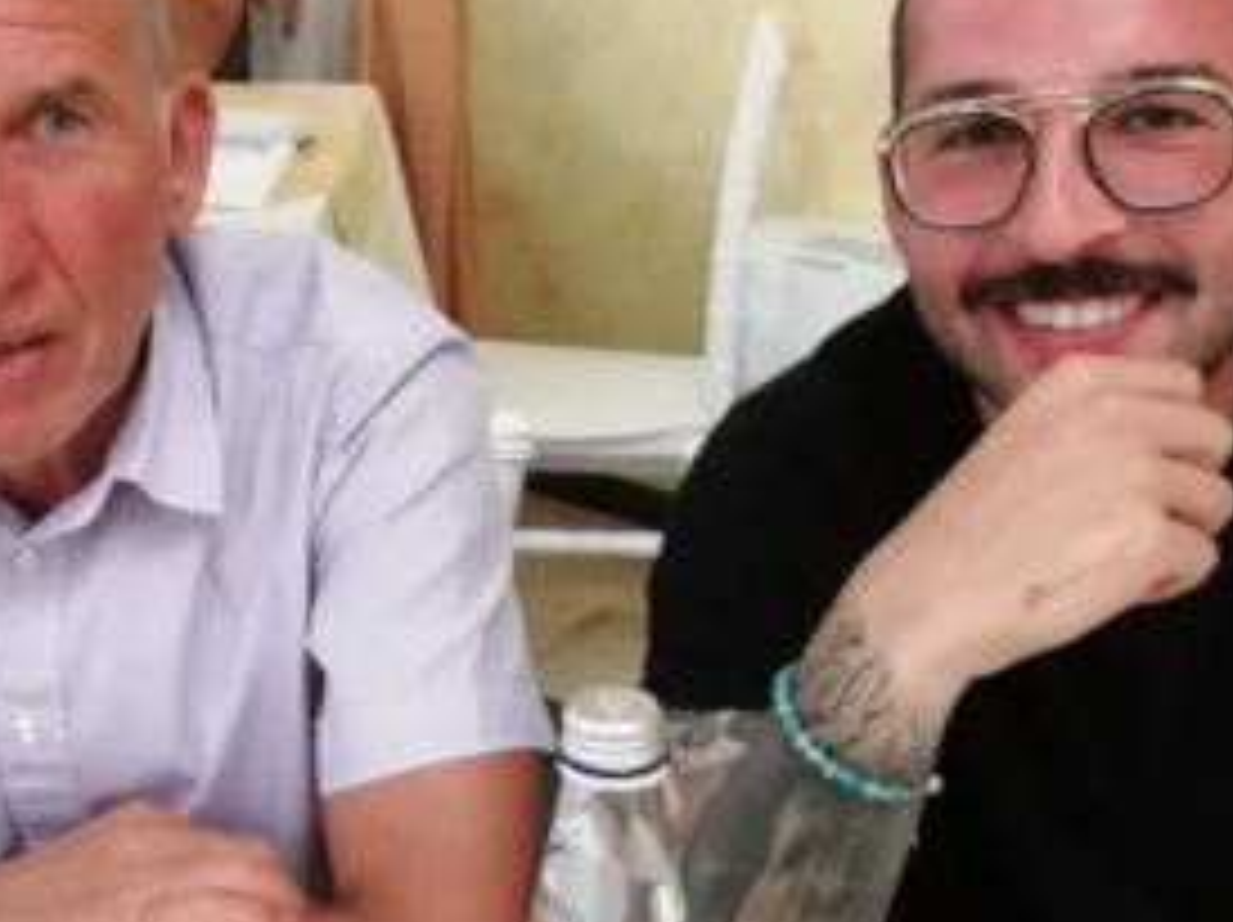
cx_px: 531
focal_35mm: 57
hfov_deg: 33.8
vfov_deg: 25.5
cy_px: 603
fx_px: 2029
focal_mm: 3.46
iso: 500
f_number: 2.2
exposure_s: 1/25
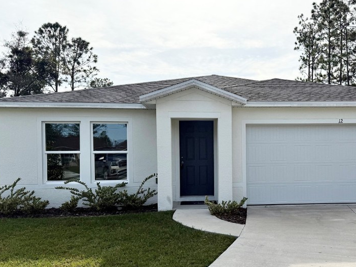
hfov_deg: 51.9
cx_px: 229
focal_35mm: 35
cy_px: 156
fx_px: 360
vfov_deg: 40.6
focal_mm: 6.76
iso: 100
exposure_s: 1/11905
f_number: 1.78
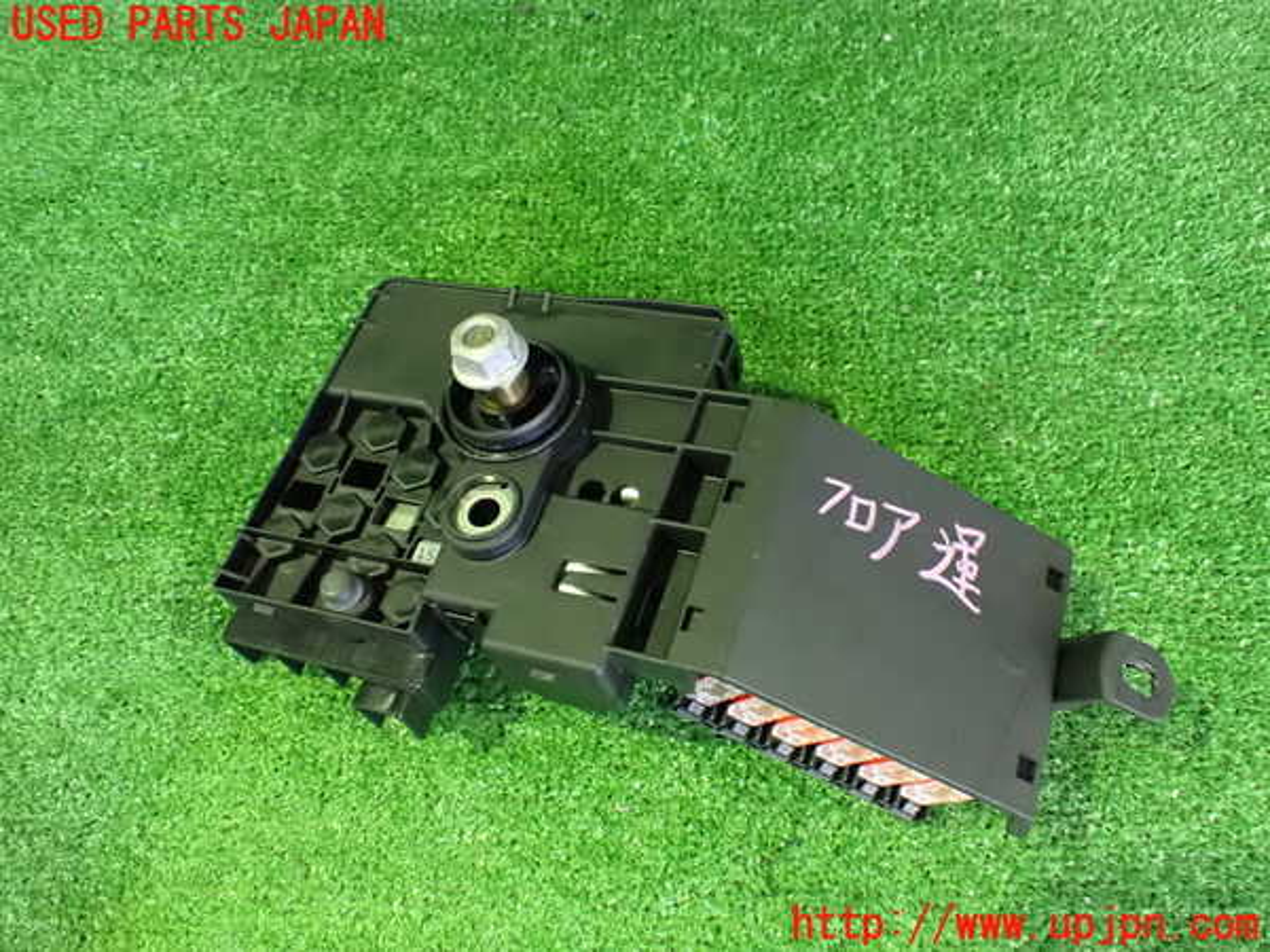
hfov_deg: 60.0
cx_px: 635
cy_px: 476
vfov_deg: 46.8
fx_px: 1101
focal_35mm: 30
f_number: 2.3
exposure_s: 1/25
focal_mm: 5.4
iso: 1600
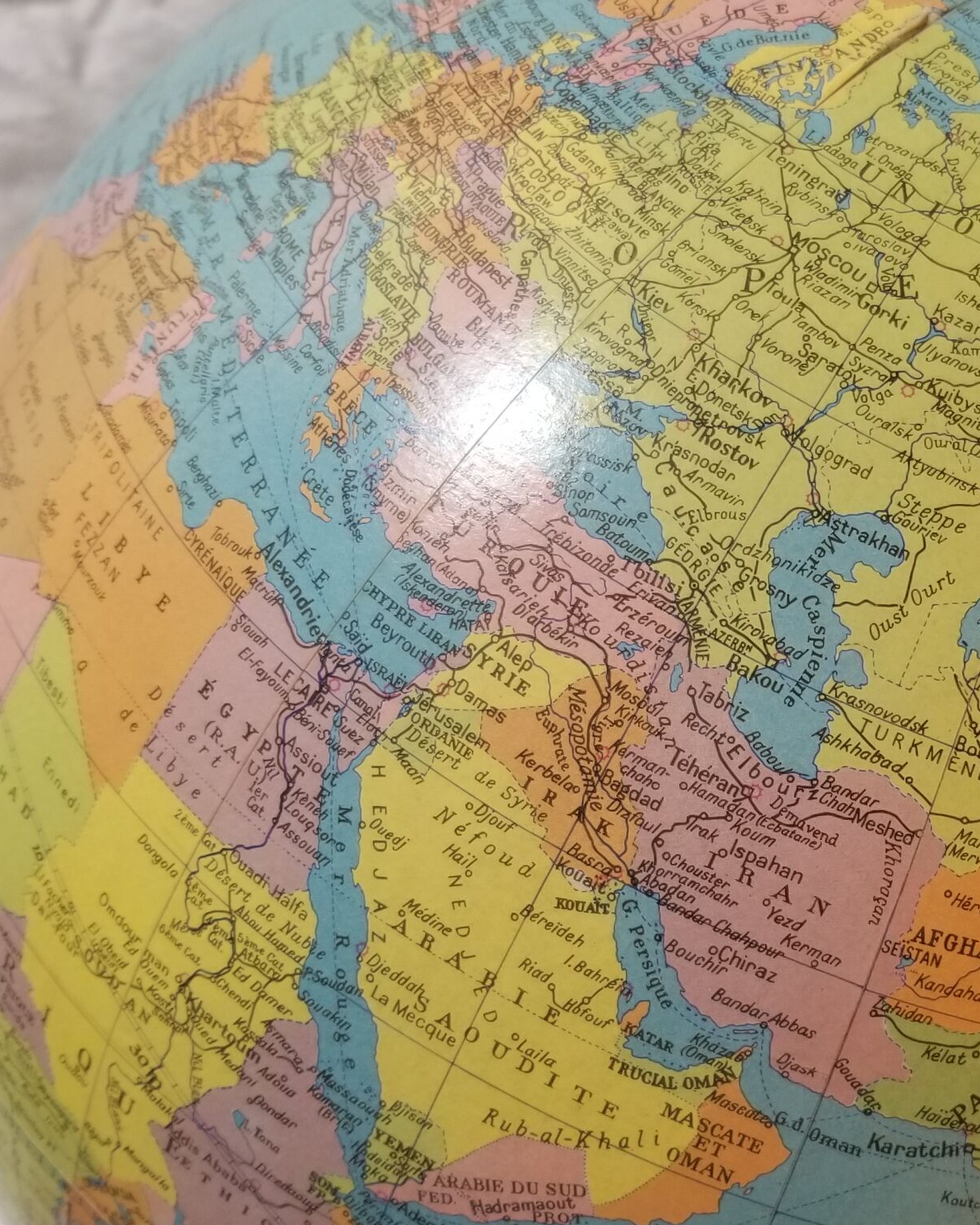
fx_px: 1741
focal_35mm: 48
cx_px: 944
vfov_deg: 38.7
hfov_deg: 29.7
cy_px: 715
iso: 50
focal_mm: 4.25
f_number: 1.7
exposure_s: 1/162
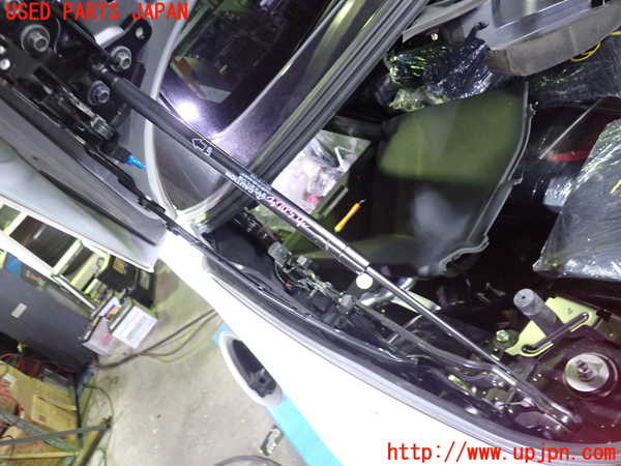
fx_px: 538
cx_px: 310
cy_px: 233
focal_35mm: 30
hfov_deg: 60.0
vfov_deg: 46.8
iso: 800
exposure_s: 1/20
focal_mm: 5.4
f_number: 2.3
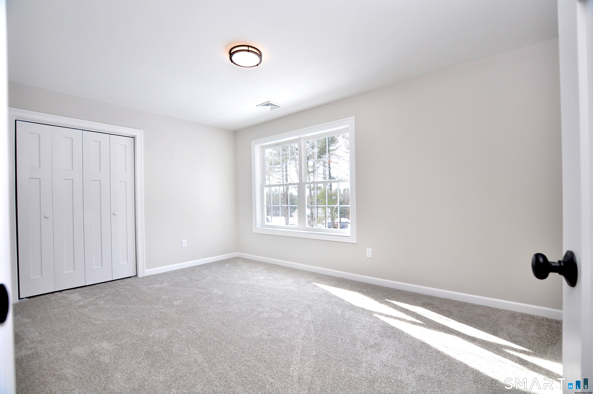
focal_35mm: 15
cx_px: 296
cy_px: 197
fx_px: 247
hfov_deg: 100.5
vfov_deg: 77.2
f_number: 5
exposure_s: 1/125
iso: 200
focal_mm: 10
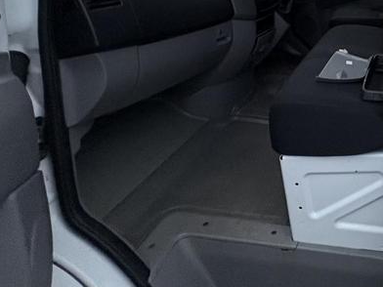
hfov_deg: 45.2
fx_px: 354
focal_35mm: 32
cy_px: -18
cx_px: 406
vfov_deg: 37.9
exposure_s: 1/60
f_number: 2.2
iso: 400
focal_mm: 2.22
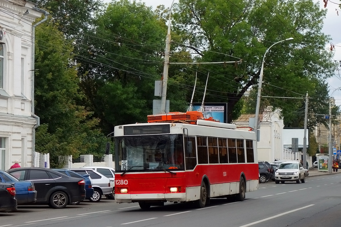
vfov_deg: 18.7
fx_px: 691
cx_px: 170
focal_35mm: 73
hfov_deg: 27.7
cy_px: 114
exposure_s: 1/500
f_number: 4
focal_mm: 27.22
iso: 160
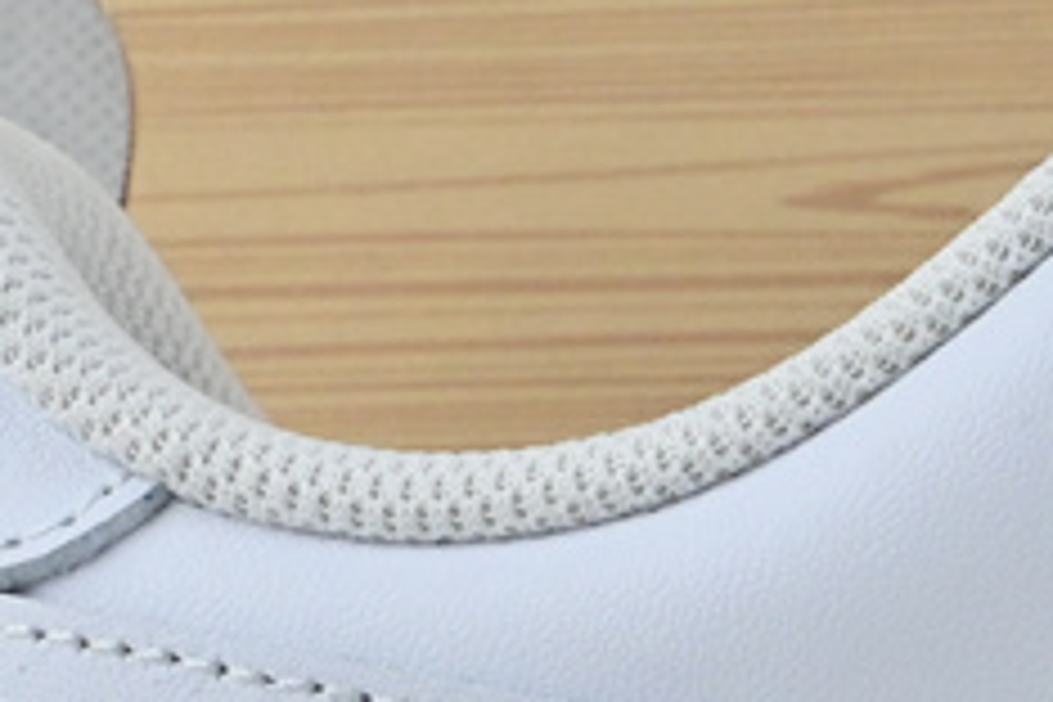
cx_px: 1908
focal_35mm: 262
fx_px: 7663
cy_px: 1130
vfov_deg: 5.2
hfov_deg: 7.6
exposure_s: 1/200
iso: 1000
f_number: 10
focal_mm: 34
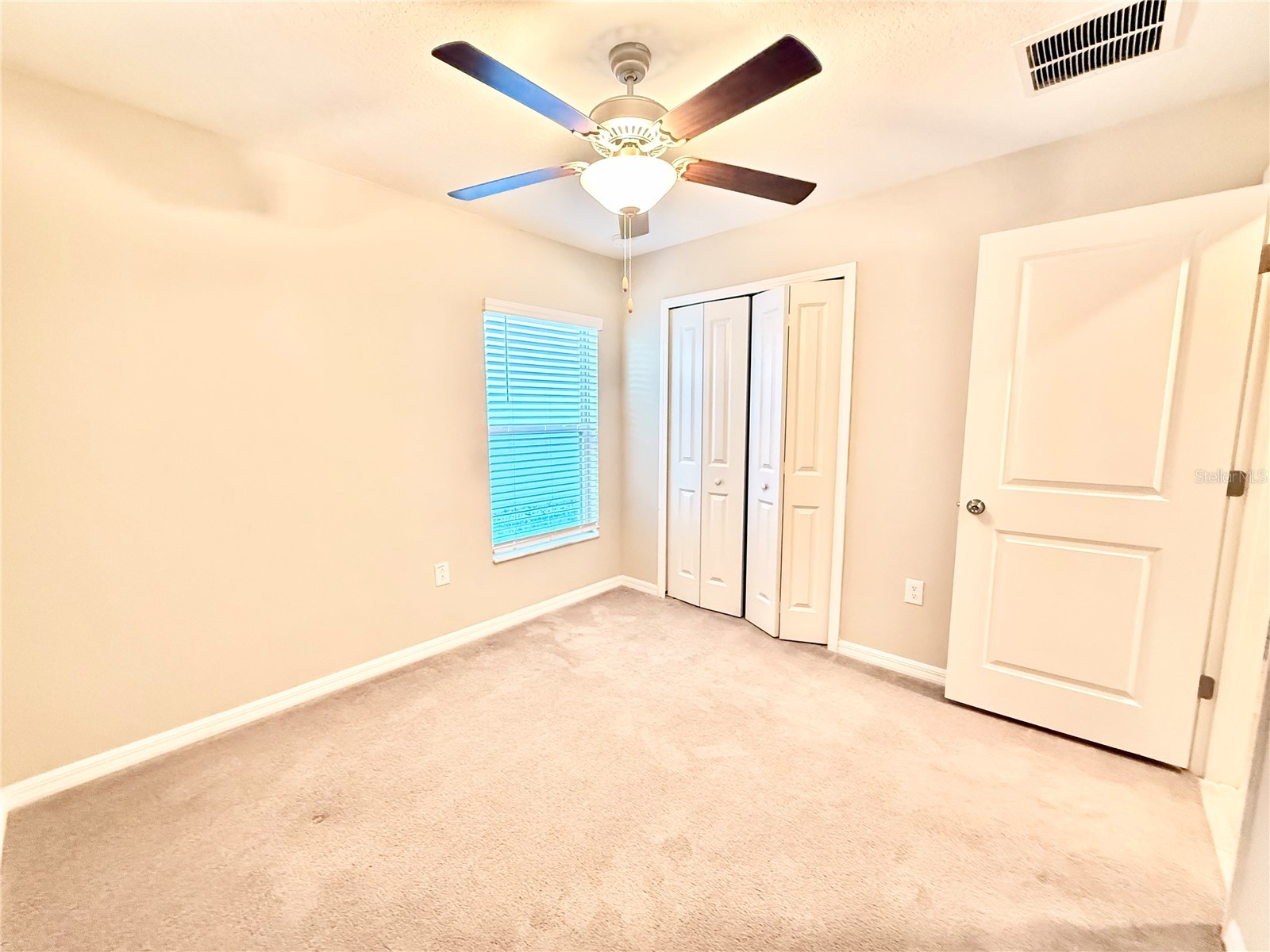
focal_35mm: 14
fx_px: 514
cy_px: 476
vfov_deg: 85.7
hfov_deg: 102.1
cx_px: 635
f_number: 2.2
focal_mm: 2.22
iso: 1000
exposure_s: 1/60
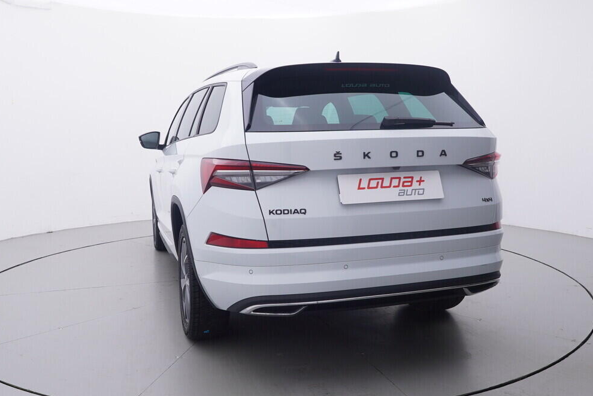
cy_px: 201
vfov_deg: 40.3
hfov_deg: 57.5
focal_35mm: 33
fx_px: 539
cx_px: 270
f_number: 5
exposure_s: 1/80
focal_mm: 15
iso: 200
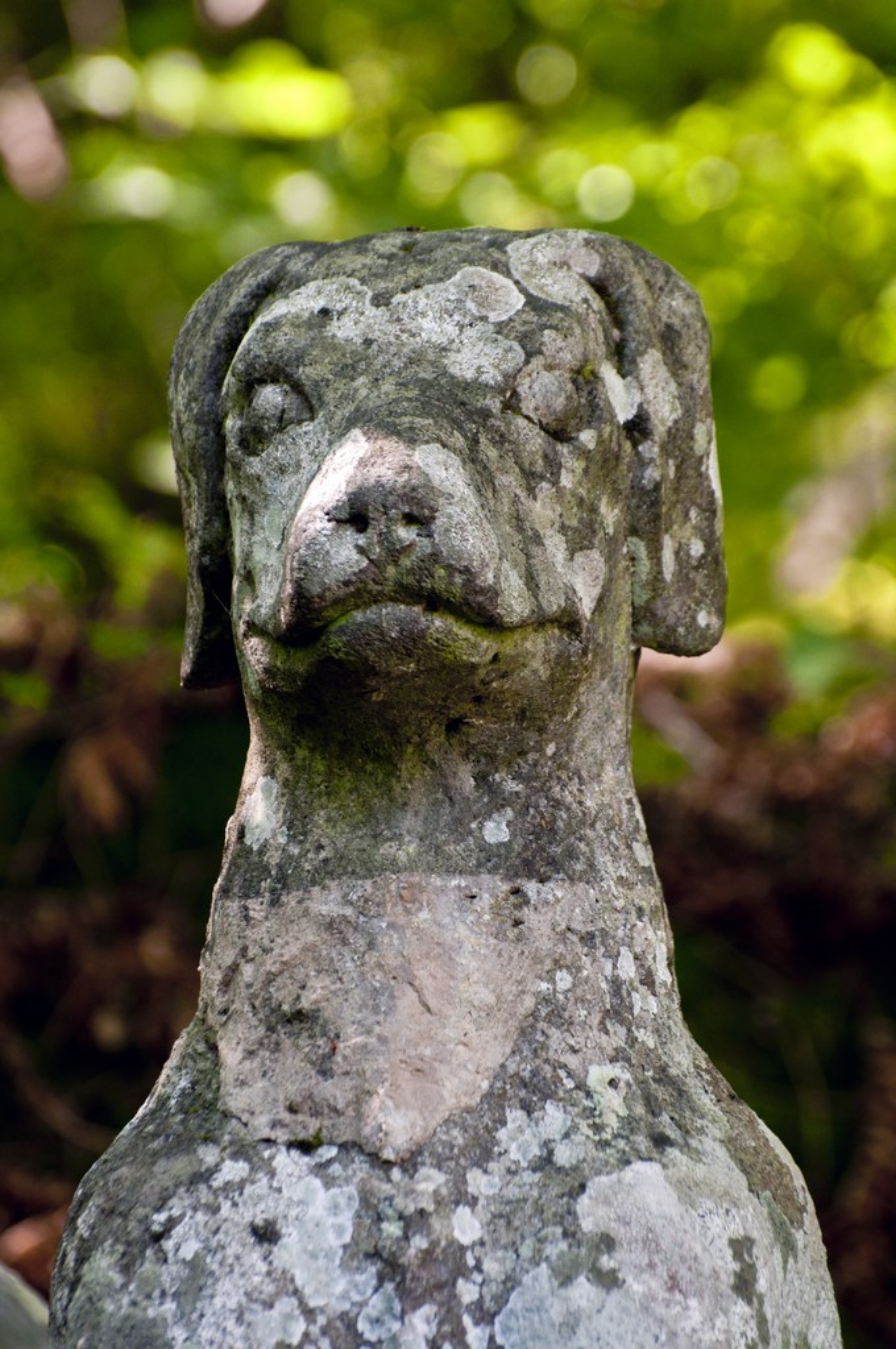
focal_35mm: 278
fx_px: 10387
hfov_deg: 4.9
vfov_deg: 7.4
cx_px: 448
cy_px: 674
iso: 200
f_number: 5
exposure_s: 1/100
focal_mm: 185
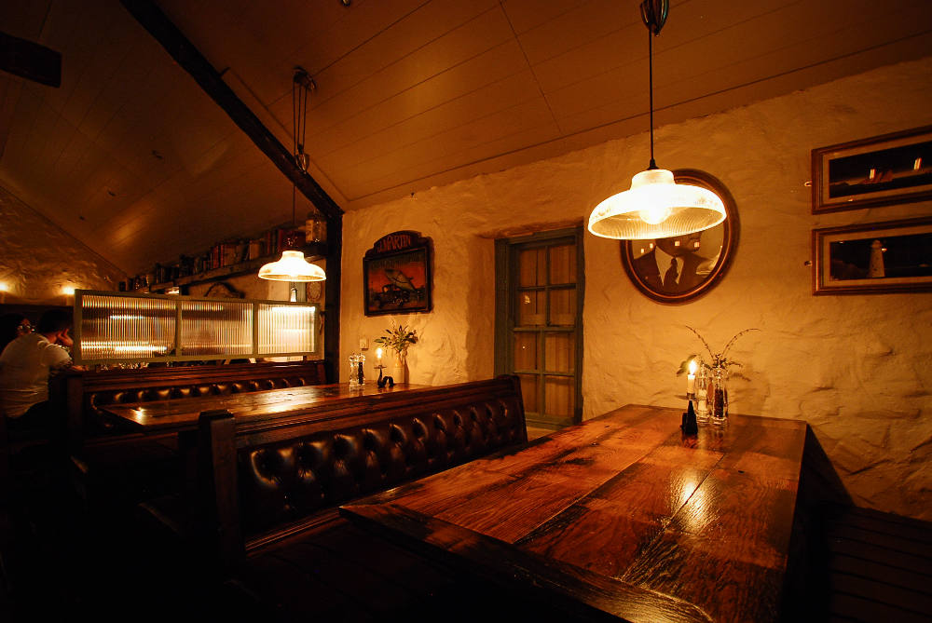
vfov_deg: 72.2
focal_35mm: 16
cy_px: 312
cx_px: 466
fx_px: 428
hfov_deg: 94.9
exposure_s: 1/2.5
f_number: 4.5
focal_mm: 11
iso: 400
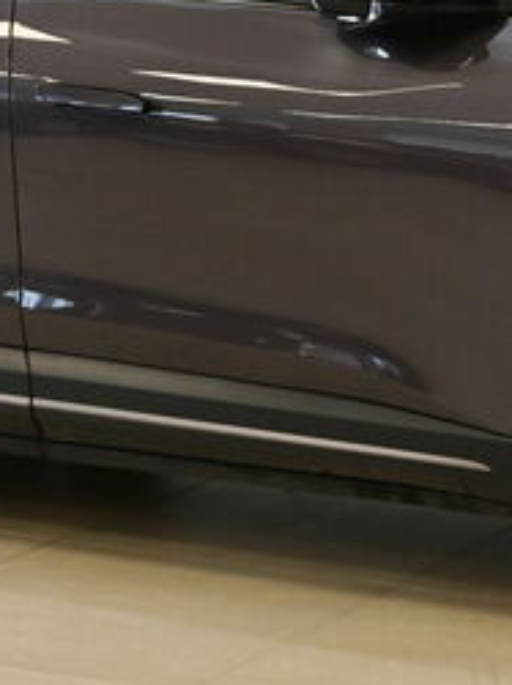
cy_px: 167
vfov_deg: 14.5
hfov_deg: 10.9
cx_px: 402
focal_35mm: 136
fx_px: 2682
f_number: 5
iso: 400
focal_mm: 24.5
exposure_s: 1/100
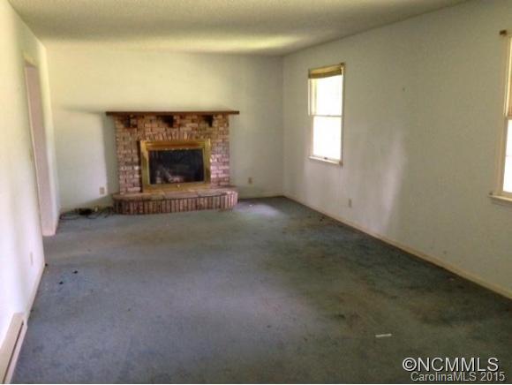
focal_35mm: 33
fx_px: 489
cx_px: 256
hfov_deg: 55.3
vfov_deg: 43.0
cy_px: 192
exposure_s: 1/17
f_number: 2.4
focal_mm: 4.12
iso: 320
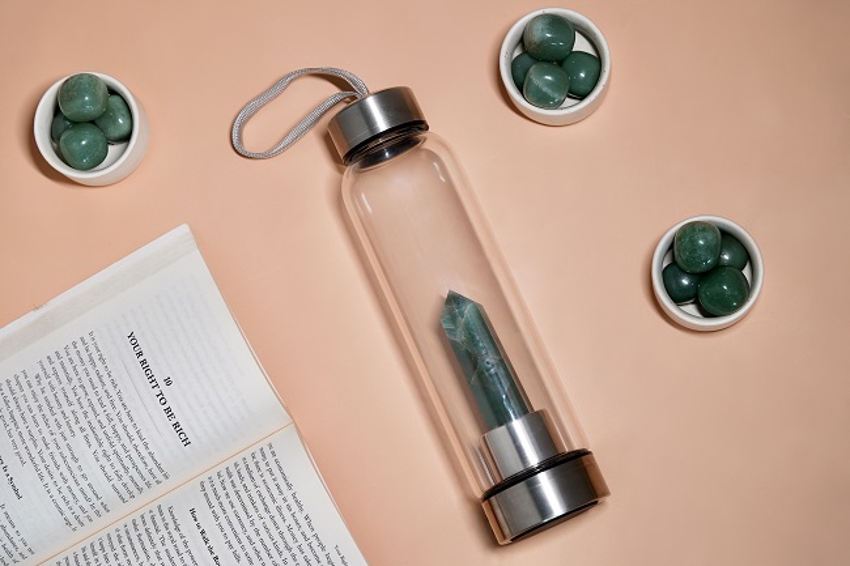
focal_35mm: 90
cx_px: 425
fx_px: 2124
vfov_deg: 15.2
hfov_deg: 22.6
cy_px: 283
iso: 500
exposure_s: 1/13
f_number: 5.6
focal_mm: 90
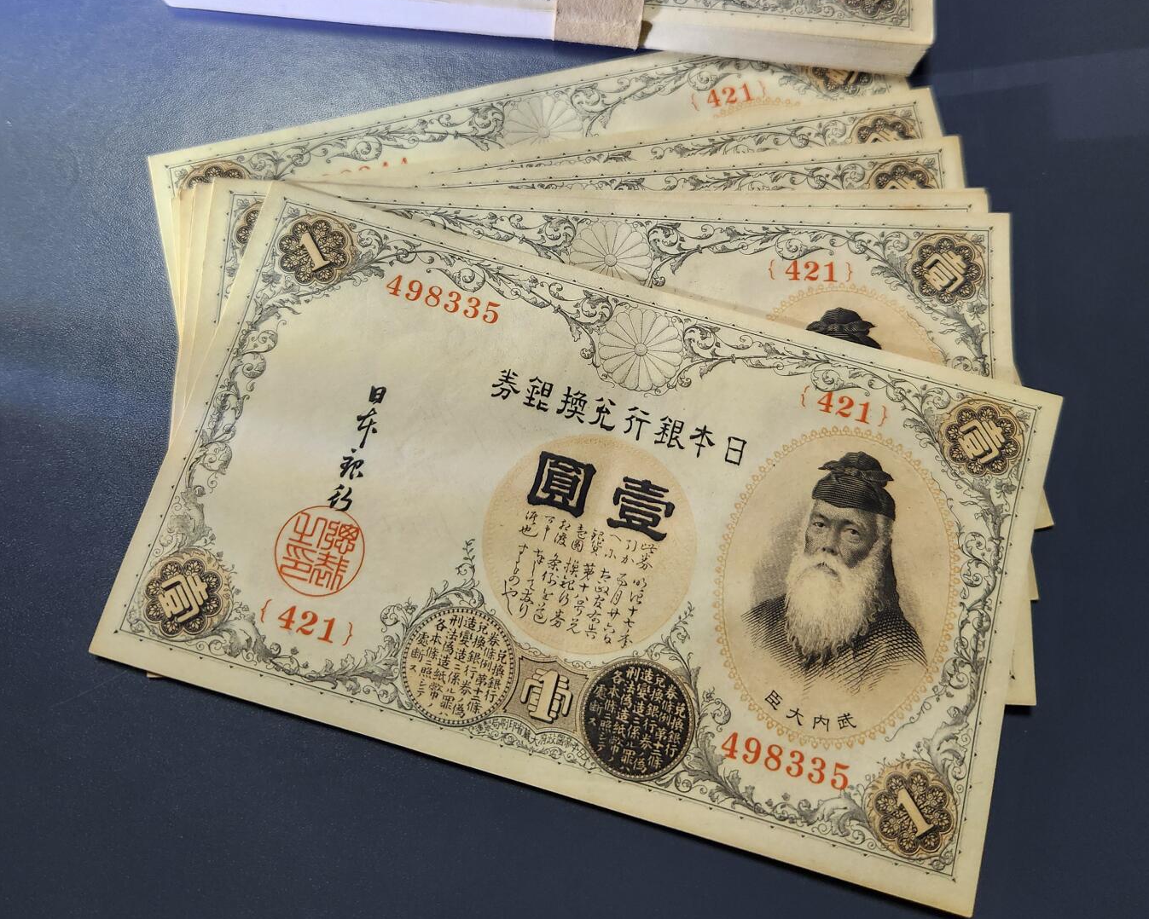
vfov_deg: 47.8
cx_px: 574
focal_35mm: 30
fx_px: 1020
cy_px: 311
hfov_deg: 58.8
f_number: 1.8
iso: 250
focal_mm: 5.4
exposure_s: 1/100
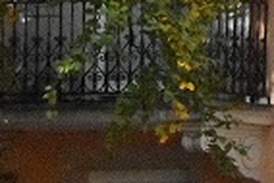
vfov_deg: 1.8
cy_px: 322
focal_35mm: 774
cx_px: -14
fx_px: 5897
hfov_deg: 2.7
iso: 12800
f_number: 11
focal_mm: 122
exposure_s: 1/3200
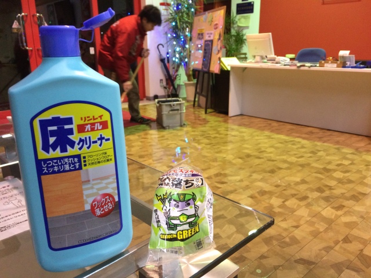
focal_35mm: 29
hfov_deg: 61.7
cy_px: 139
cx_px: 186
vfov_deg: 48.2
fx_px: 311
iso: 250
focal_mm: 4.15
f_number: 2.2
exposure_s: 1/33
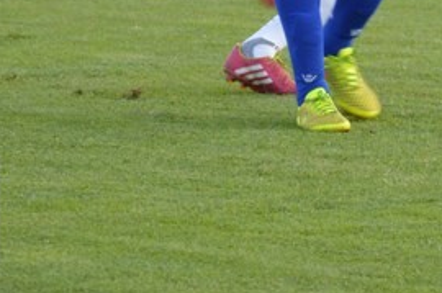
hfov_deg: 3.9
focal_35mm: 526
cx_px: 380
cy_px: -177
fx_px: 6443
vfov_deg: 2.6
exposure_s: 1/160
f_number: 5
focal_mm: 105
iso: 400
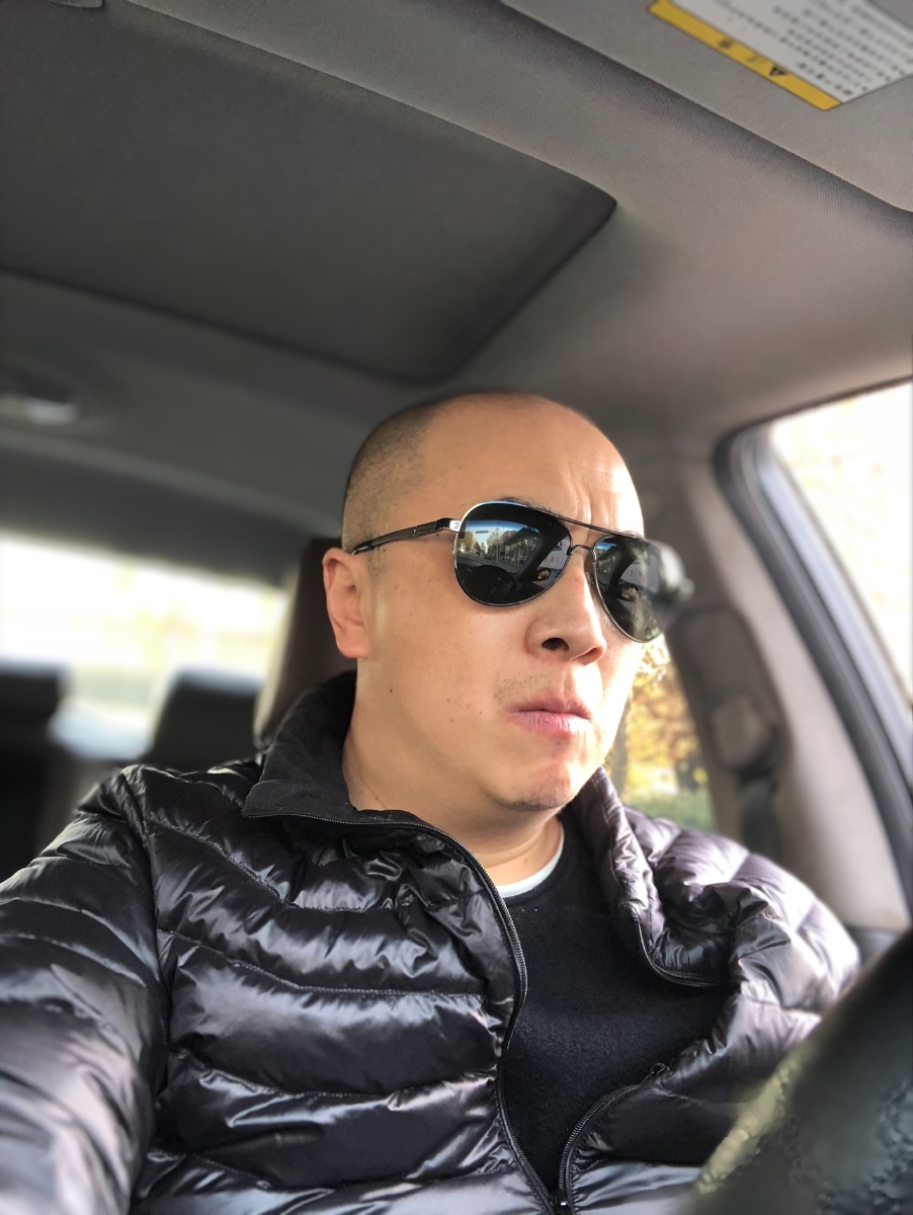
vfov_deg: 56.8
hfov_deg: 44.2
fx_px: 1124
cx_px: 456
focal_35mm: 32
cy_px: 608
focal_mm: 2.87
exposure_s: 1/33
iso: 32
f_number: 2.2
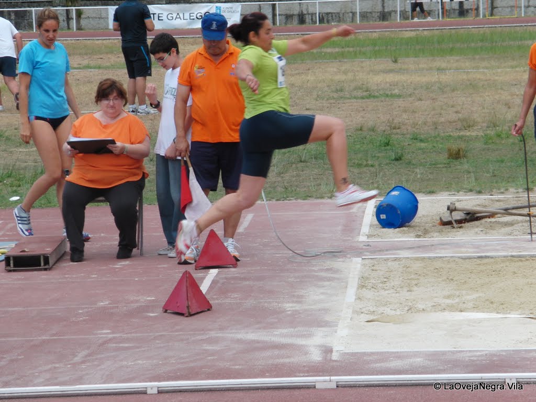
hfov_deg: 10.7
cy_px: 201
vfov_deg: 8.1
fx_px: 2849
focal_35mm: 184
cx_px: 268
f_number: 4.8
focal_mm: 32.6
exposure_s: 1/320
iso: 100
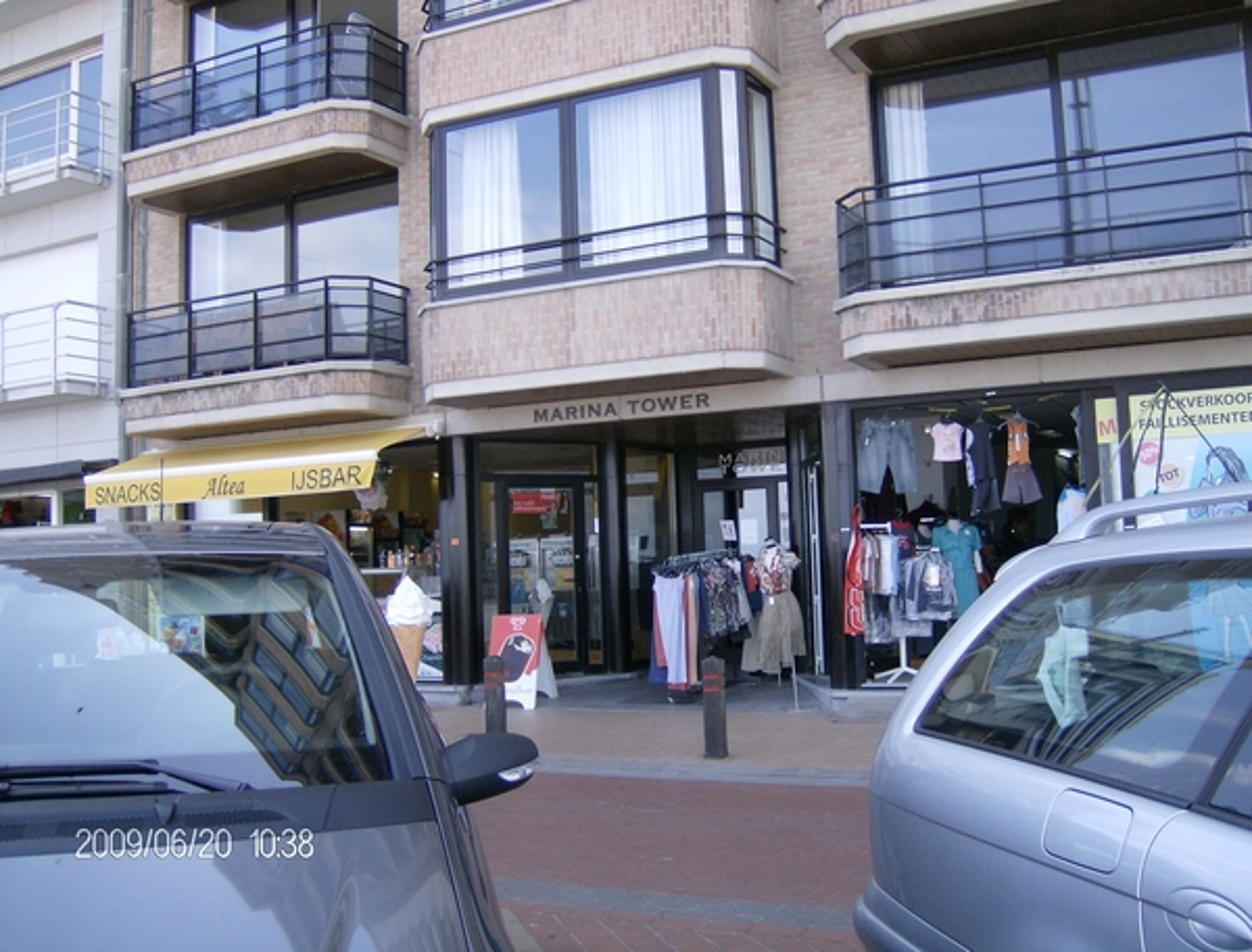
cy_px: 476
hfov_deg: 51.1
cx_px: 626
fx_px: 1308
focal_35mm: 36
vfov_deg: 40.0
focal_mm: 6
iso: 100
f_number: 2.8
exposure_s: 1/378
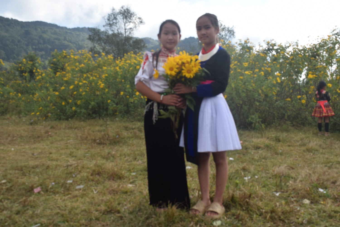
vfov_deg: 40.0
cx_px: 170
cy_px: 114
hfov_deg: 57.2
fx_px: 312
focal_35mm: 33
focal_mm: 22
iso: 100
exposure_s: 1/200
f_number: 9
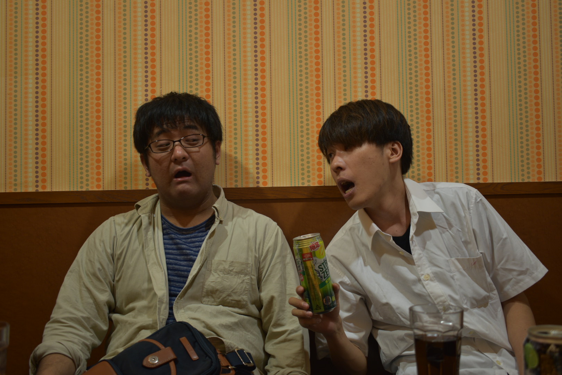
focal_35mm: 38
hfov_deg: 51.3
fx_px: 585
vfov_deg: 35.5
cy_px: 188
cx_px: 281
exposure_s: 1/10
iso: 100
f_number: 4
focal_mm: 25
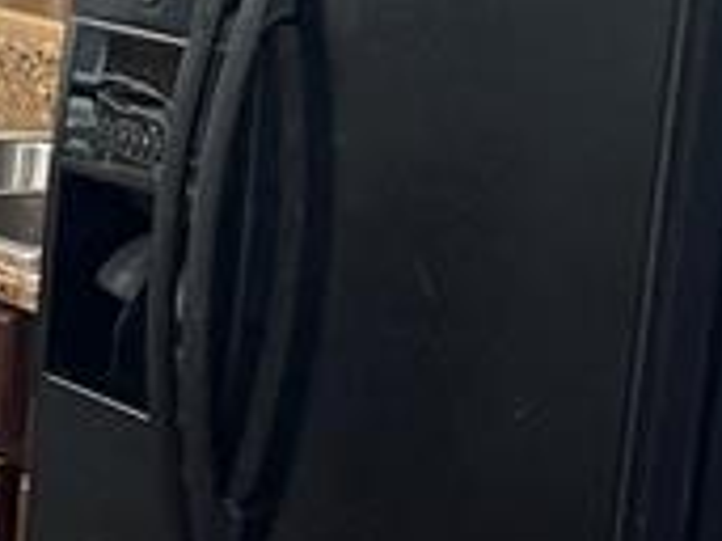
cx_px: -1005
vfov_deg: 9.5
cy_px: 296
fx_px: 3251
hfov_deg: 10.8
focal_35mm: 156
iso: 200
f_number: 1.5
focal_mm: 5.7
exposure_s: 1/60
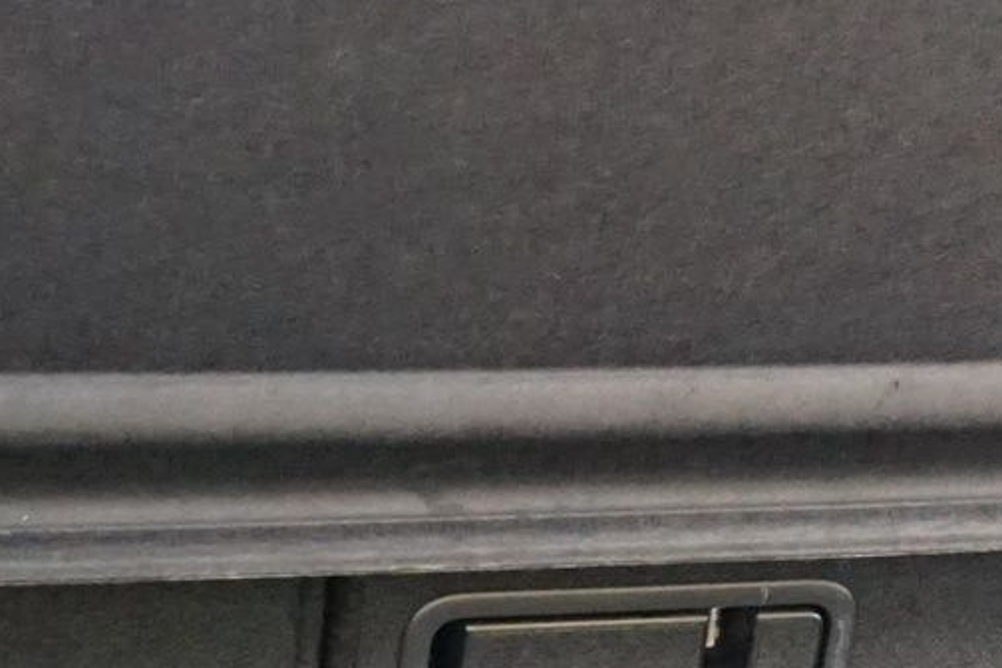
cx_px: 920
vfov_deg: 9.7
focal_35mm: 139
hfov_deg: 14.6
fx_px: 3869
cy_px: 782
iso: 3200
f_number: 5.6
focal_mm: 28
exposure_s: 1/20
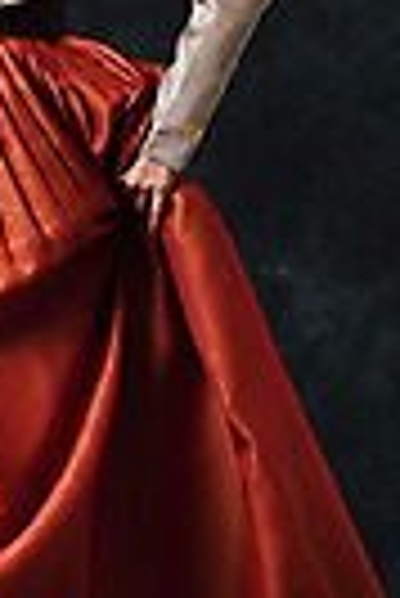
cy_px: 202
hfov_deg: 5.3
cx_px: -43
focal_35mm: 258
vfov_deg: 8.0
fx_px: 4289
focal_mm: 86
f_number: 11
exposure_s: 1/125
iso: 100
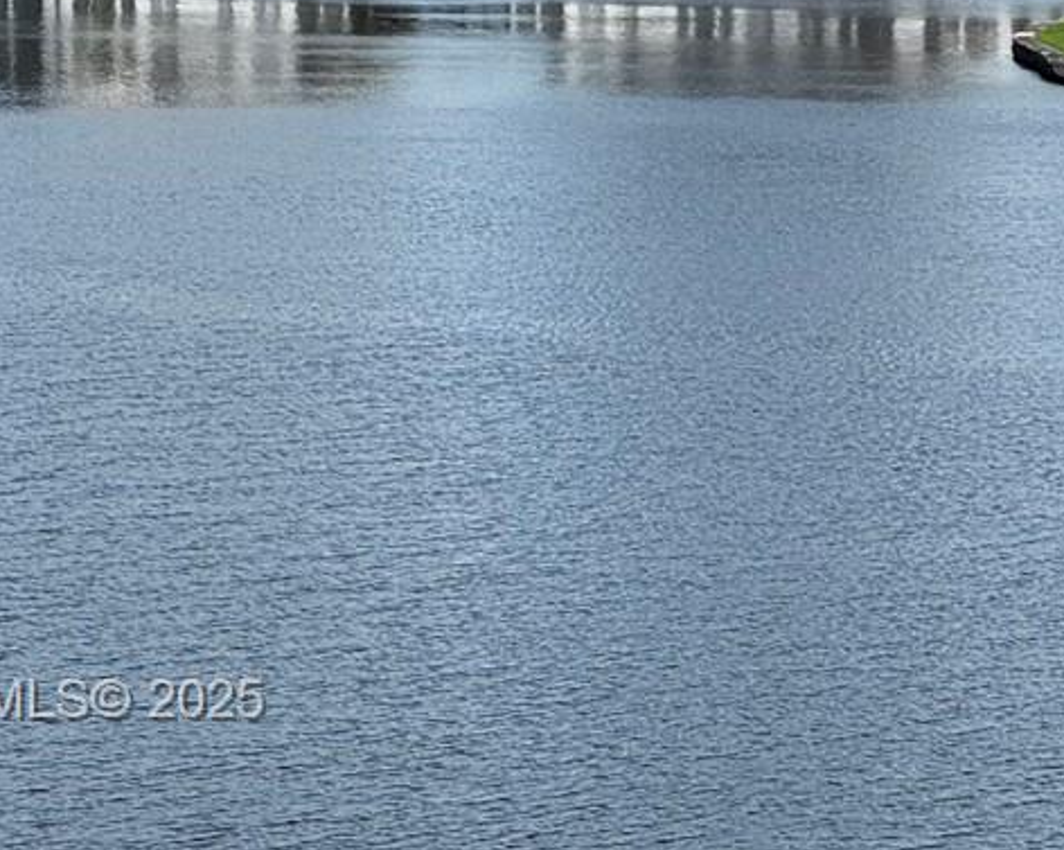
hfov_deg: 7.5
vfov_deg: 6.1
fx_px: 8025
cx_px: 1366
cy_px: 703
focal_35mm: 255
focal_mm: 9
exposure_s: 1/340
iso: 25
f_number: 2.8
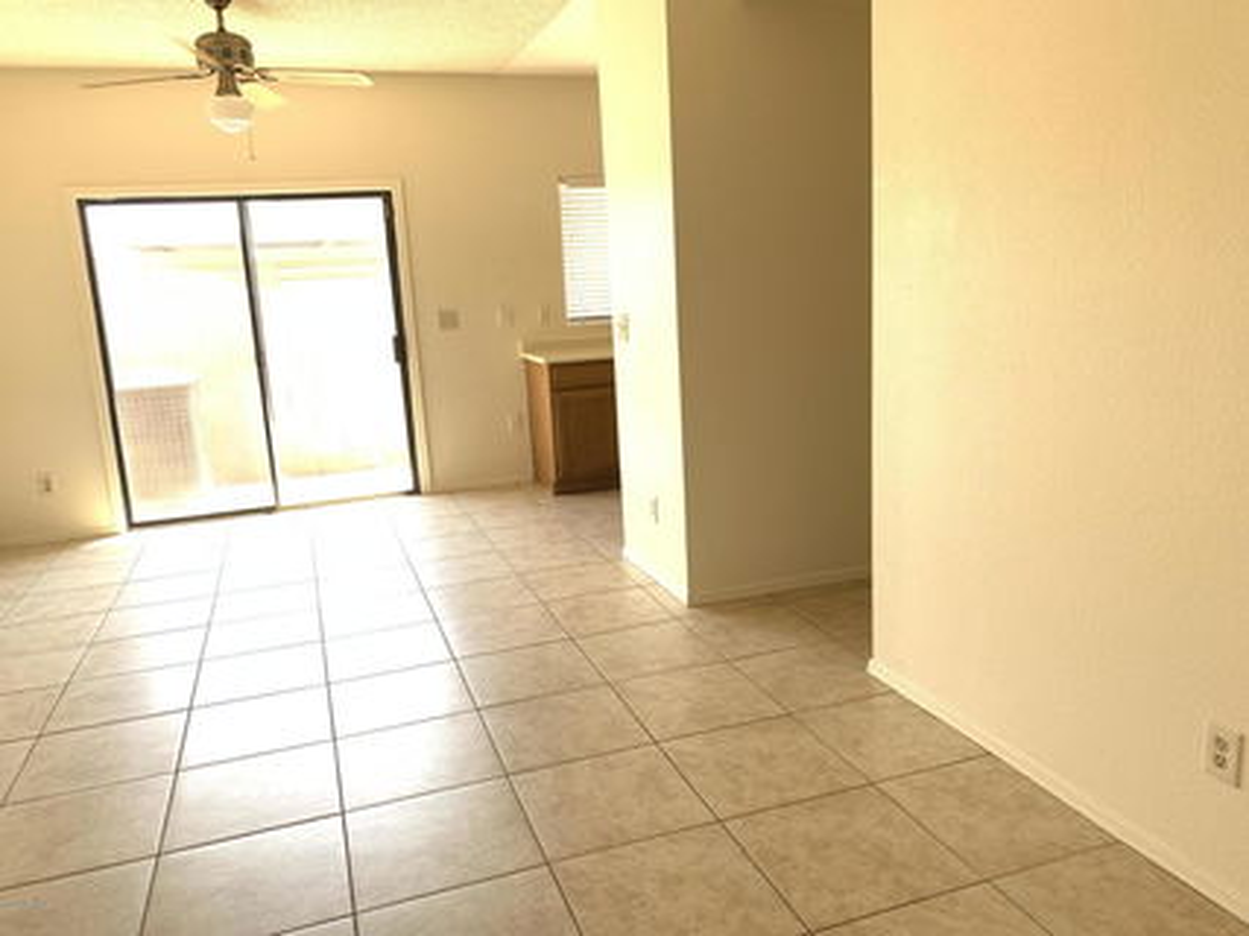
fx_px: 938
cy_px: 468
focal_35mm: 26
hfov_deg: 67.3
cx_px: 624
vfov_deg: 53.0
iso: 80
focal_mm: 4.25
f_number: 1.8
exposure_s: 1/121
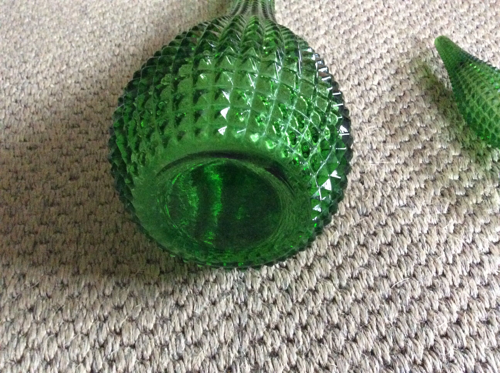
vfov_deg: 44.1
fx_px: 462
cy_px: 186
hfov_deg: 56.9
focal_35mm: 32
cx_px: 250
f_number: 2.4
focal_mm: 3.3
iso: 640
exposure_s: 1/15
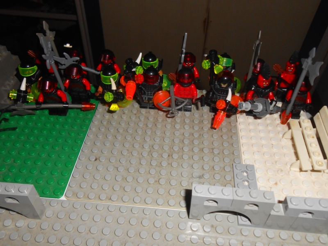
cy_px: 123
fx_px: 284
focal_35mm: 30
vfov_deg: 46.8
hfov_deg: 60.0
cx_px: 164
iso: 200
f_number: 11.9
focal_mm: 5.3
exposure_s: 1/25
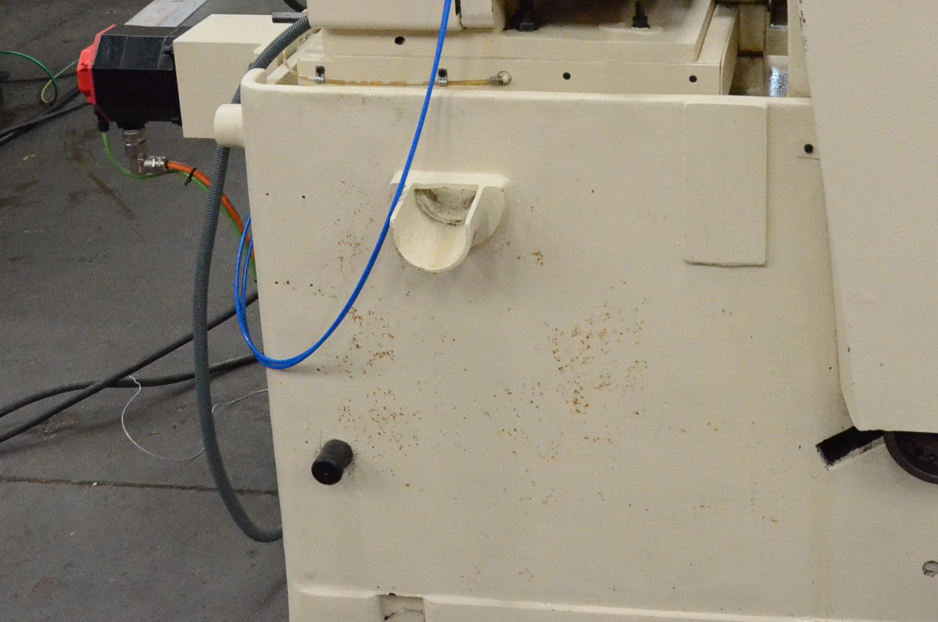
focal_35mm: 59
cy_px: 76
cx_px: 705
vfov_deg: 22.4
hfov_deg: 33.3
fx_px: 1534
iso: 6400
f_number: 5.6
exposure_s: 1/125
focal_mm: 22
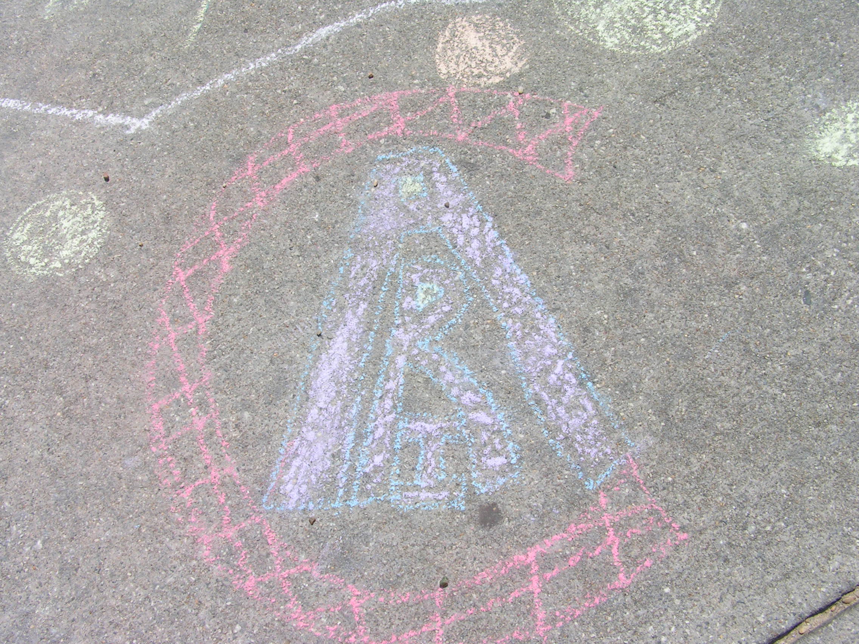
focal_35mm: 38
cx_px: 430
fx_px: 943
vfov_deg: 37.7
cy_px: 322
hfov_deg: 49.0
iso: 50
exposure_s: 1/500
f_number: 5.6
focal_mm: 6.3
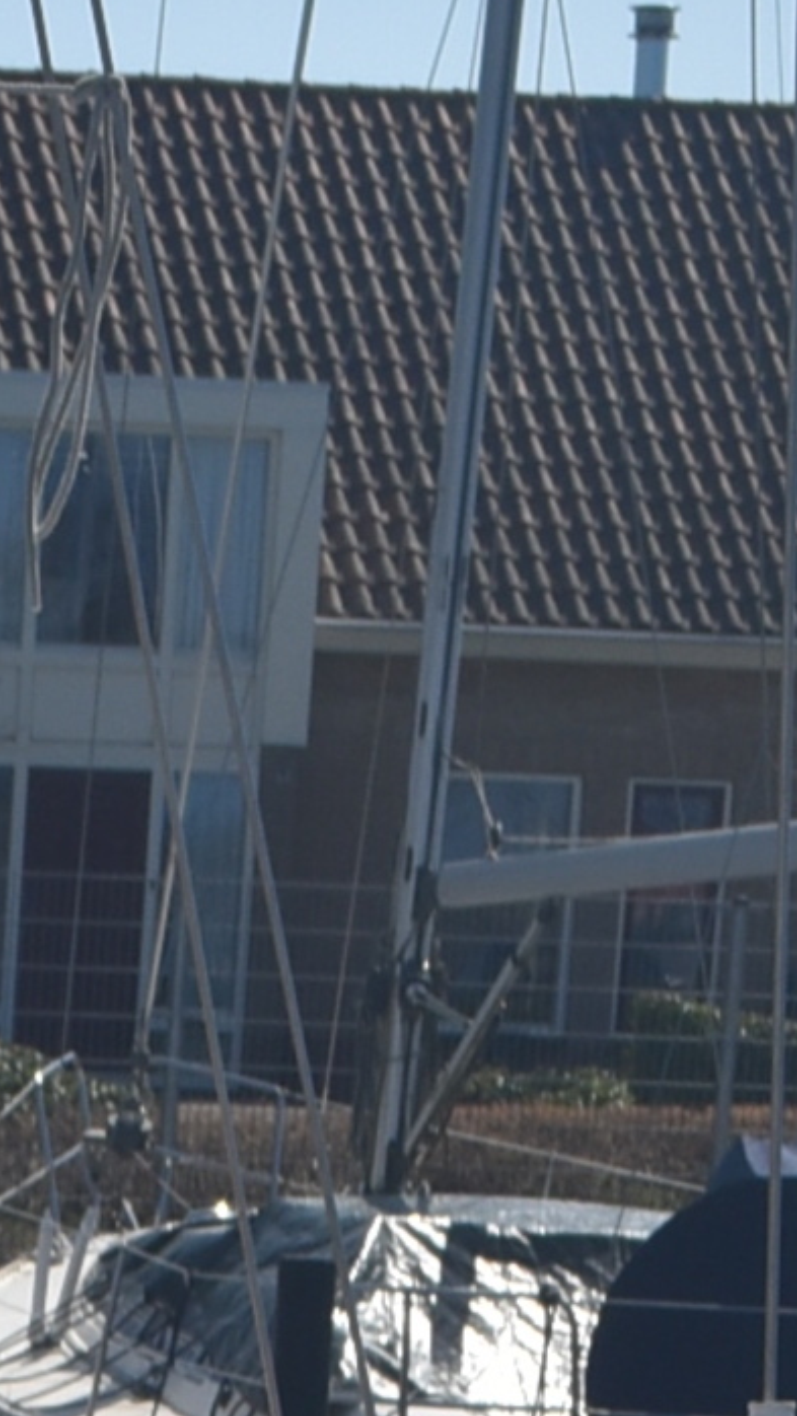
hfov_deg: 5.4
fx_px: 8222
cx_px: -1103
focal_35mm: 219
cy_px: 3242
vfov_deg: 9.0
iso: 200
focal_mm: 26
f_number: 11
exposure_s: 1/500
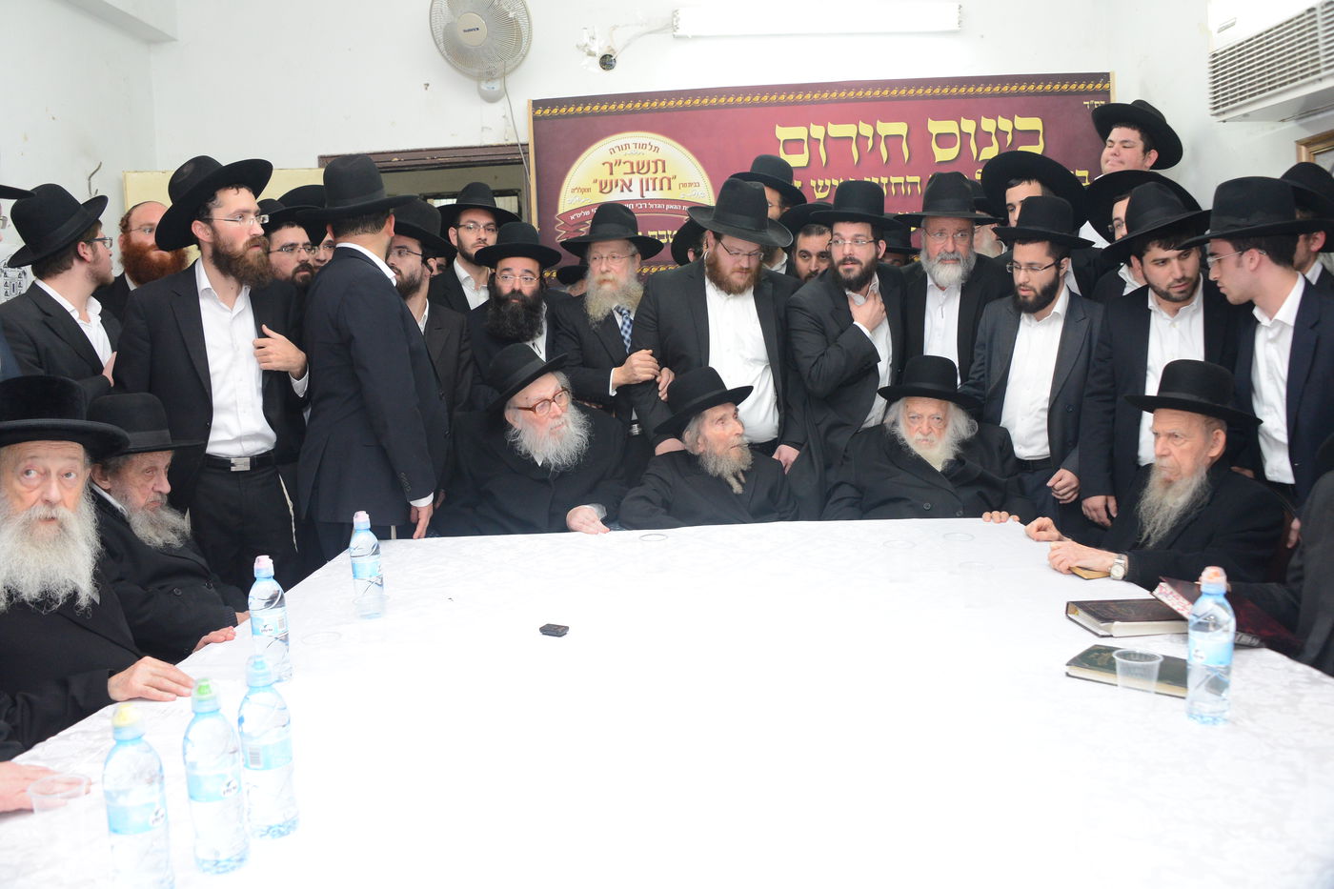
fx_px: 1037
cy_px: 444
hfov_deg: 65.5
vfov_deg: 46.4
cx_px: 667
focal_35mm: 28
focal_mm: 28
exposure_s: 1/100
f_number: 5.6
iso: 2500
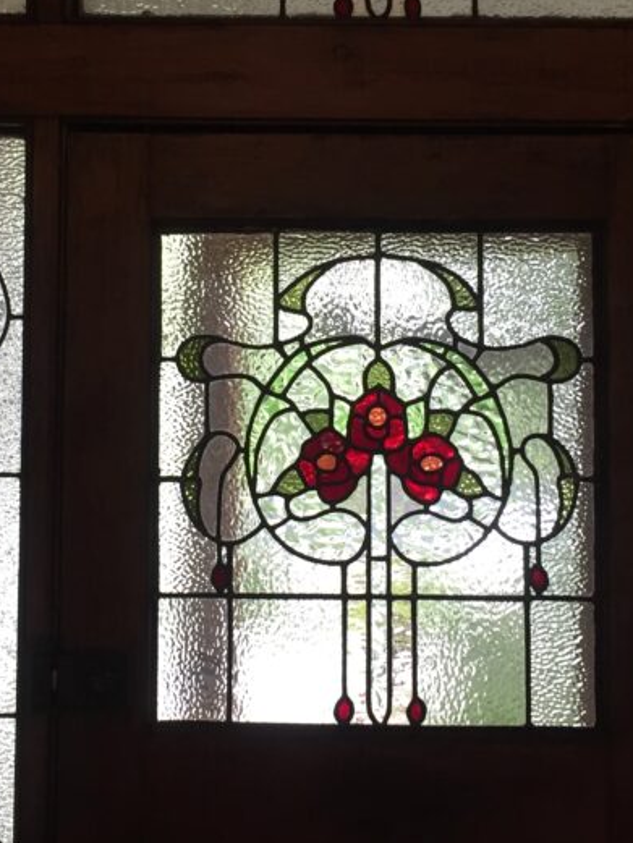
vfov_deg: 33.7
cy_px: 343
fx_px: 1389
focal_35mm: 57
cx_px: 241
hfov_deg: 25.6
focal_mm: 4.15
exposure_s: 1/33
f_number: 2.2
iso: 50
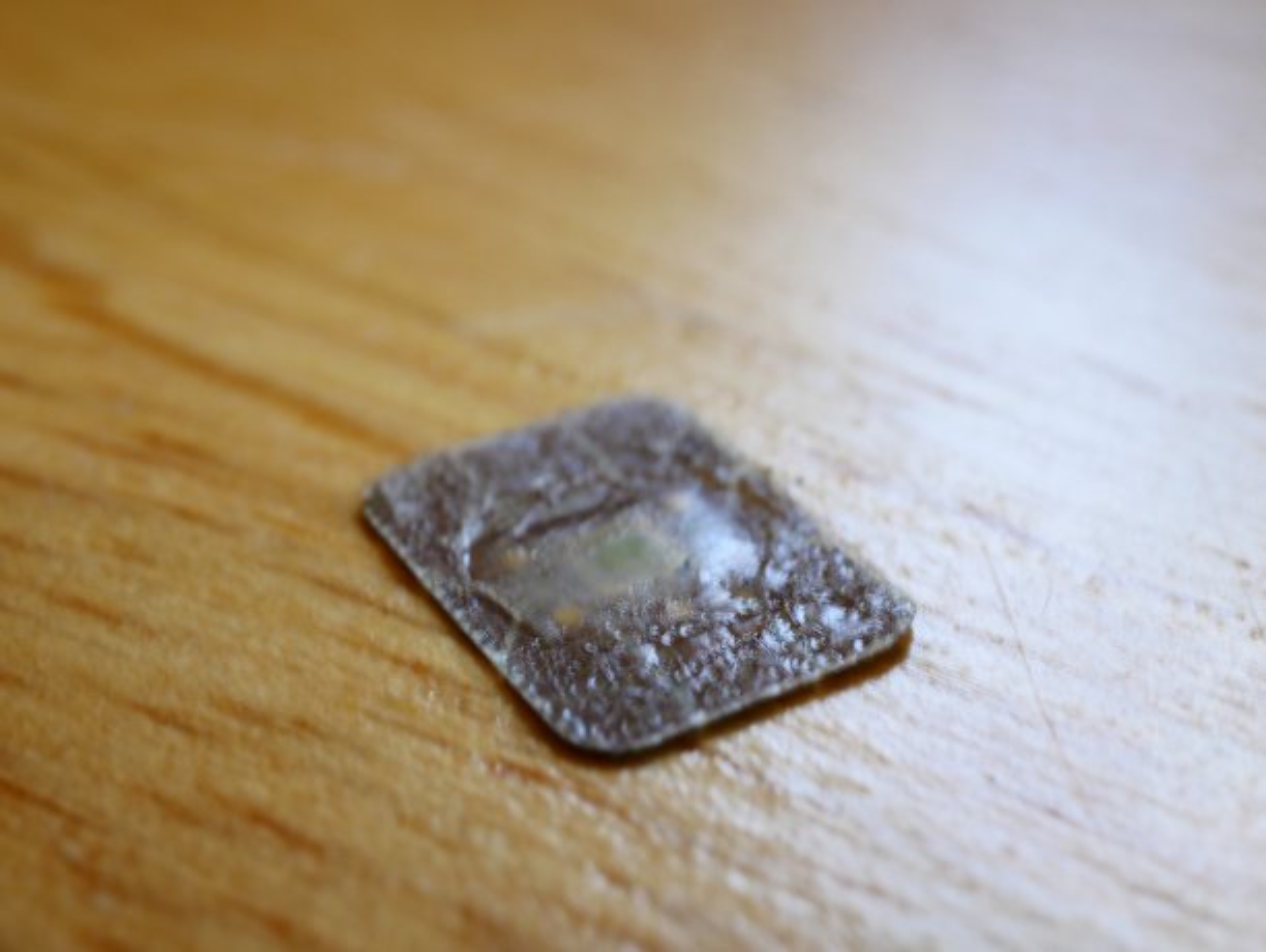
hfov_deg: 32.2
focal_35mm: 60
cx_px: 633
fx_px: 2196
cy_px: 476
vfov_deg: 24.4
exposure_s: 1/6
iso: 400
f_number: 8
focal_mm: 30
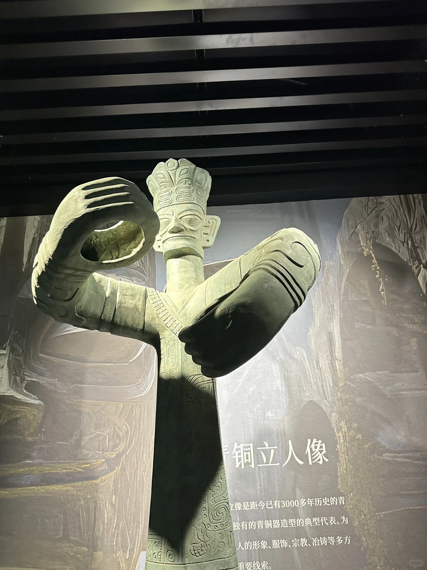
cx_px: 214
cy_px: 285
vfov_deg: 71.6
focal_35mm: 24
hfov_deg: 56.8
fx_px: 395
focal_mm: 6.86
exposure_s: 1/50
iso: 400
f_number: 1.78
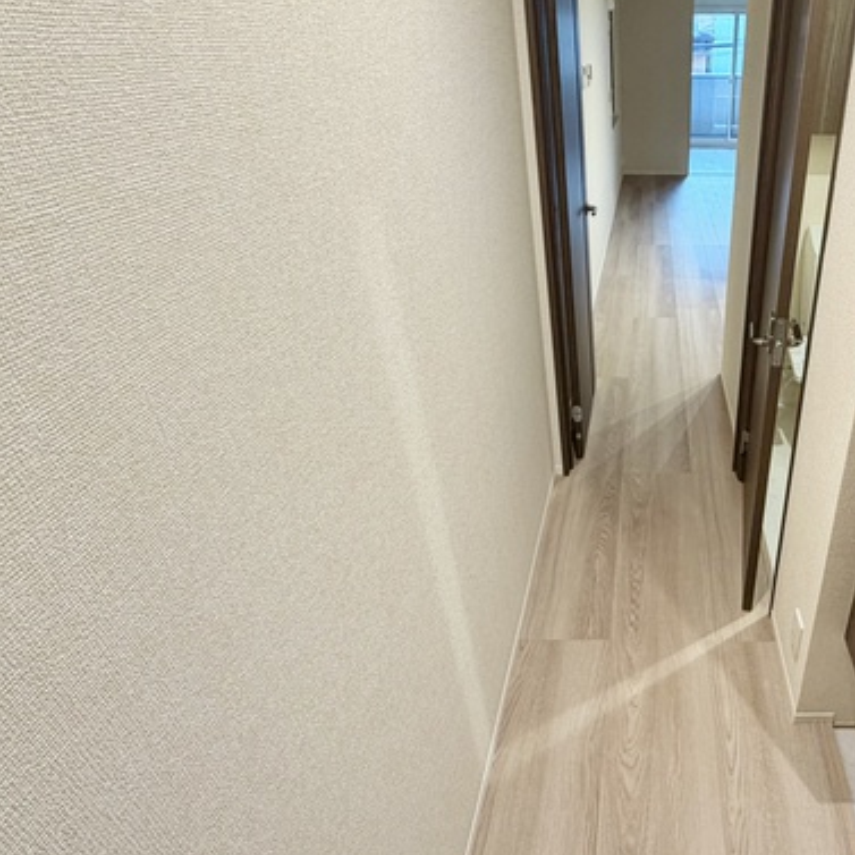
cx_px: 658
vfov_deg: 67.3
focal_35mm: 23
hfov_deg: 62.7
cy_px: 423
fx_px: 643
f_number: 2.2
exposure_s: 1/60
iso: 250
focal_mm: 2.22
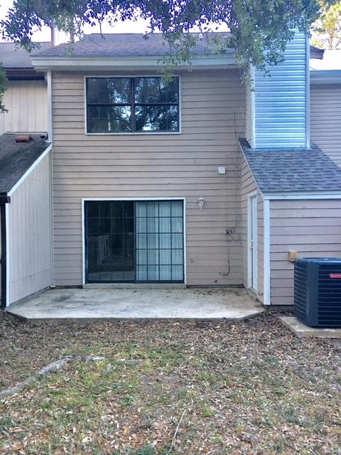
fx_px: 381
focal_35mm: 29
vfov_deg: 61.7
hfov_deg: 48.2
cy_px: 228
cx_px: 170
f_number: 2.2
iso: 40
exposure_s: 1/30
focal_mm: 4.15
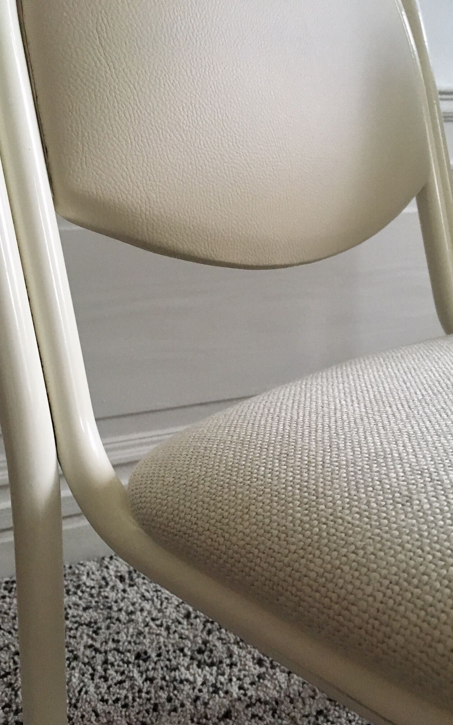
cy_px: 364
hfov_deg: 40.6
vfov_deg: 61.2
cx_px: 230
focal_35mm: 31
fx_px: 612
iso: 200
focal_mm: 4.15
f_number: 2.2
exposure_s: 1/25
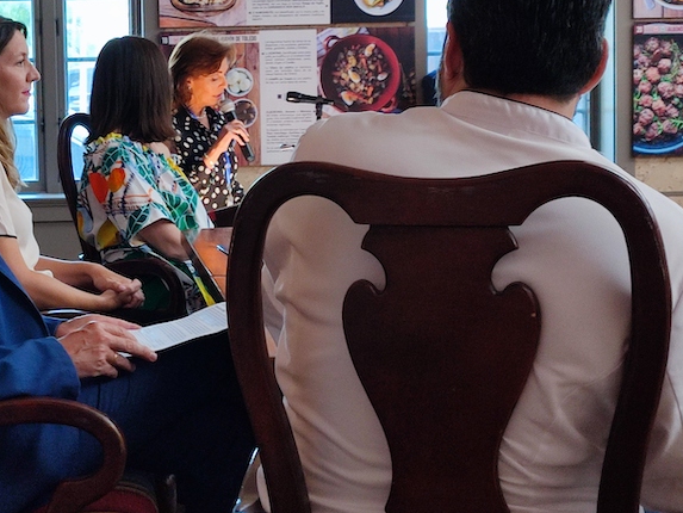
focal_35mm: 41
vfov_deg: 35.0
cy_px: 197
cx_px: 150
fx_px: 809
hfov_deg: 43.9
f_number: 1.9
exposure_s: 1/20
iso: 435
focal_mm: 6.04
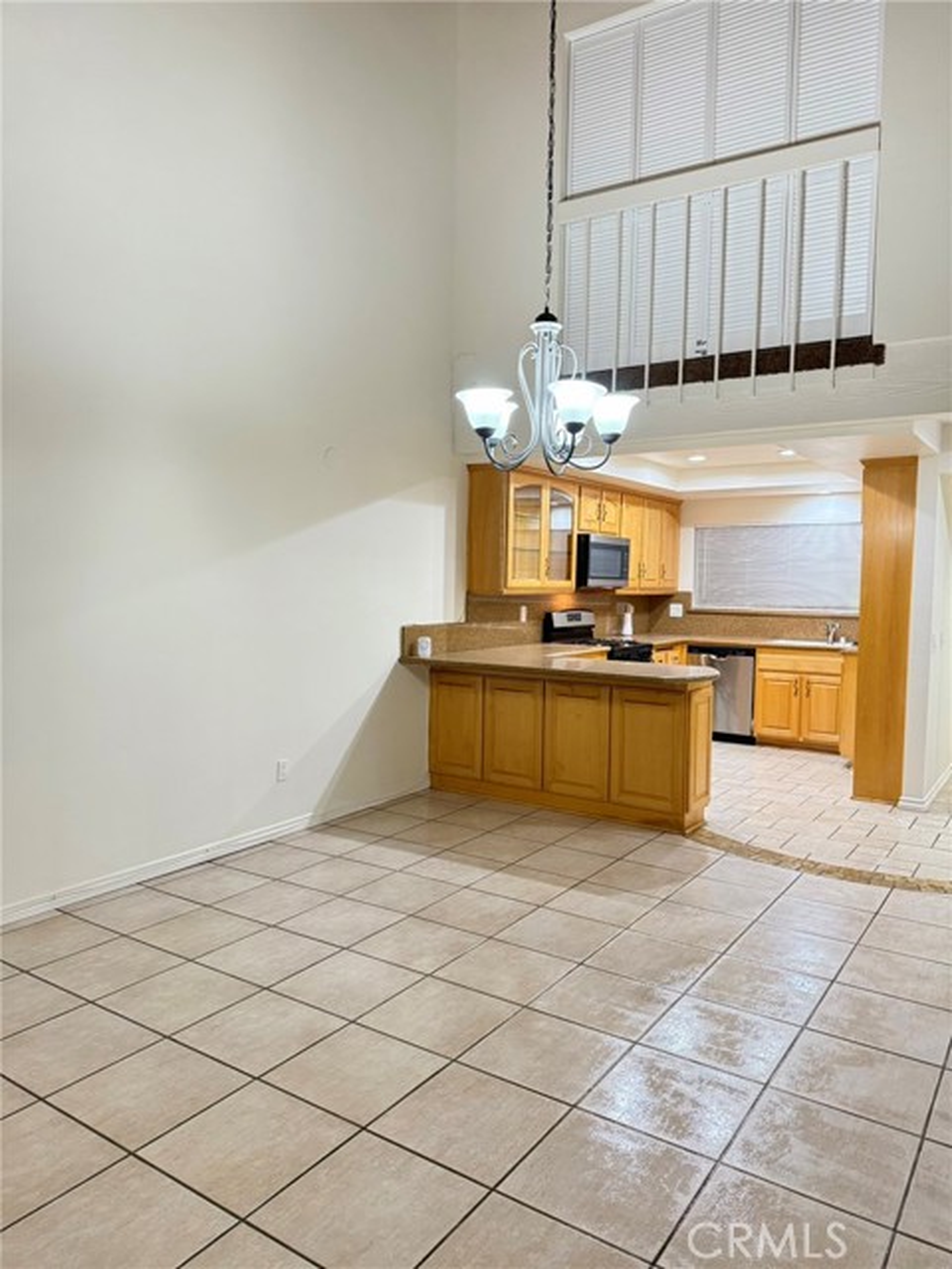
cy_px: 634
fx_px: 880
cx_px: 476
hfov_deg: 56.8
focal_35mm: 24
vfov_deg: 71.6
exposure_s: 1/60
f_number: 1.78
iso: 400
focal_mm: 6.76
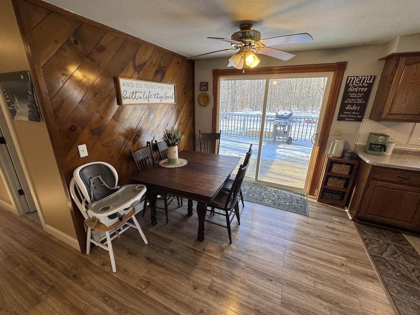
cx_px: 205
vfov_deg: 81.7
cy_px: 160
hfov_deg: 98.2
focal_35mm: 15
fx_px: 182
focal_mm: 2.22
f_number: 2.2
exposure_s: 1/120
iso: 80
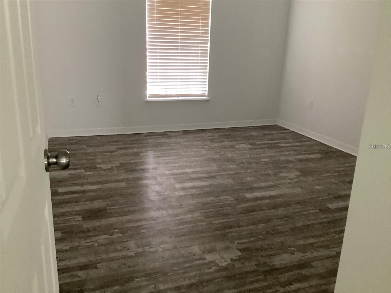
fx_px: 350
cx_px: 196
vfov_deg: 45.4
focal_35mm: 31
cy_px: 146
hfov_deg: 58.4
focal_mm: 3.3
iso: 640
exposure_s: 1/30
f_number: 2.4
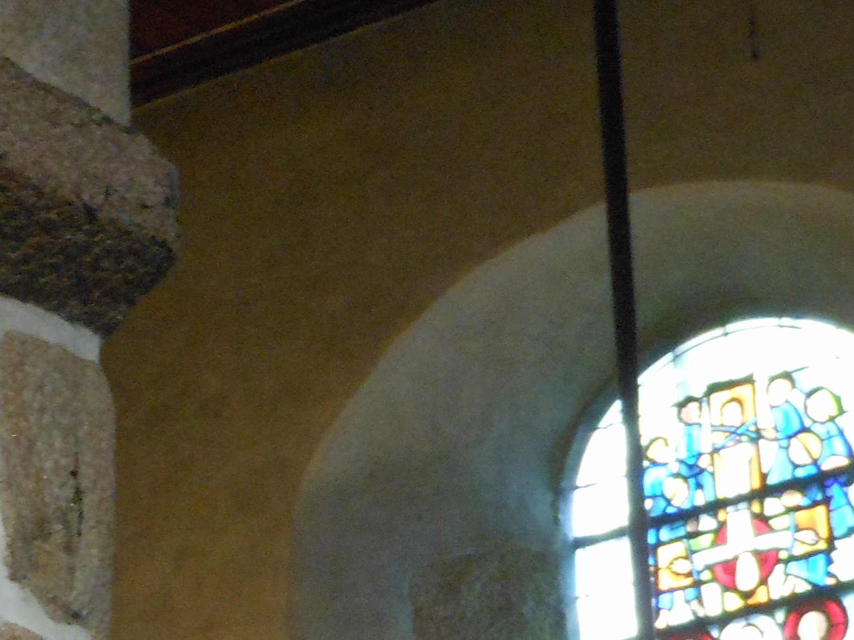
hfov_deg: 12.3
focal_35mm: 157
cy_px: 716
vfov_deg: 9.4
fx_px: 3874
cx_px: -195
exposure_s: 1/8
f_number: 4.9
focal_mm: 9.6
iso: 500
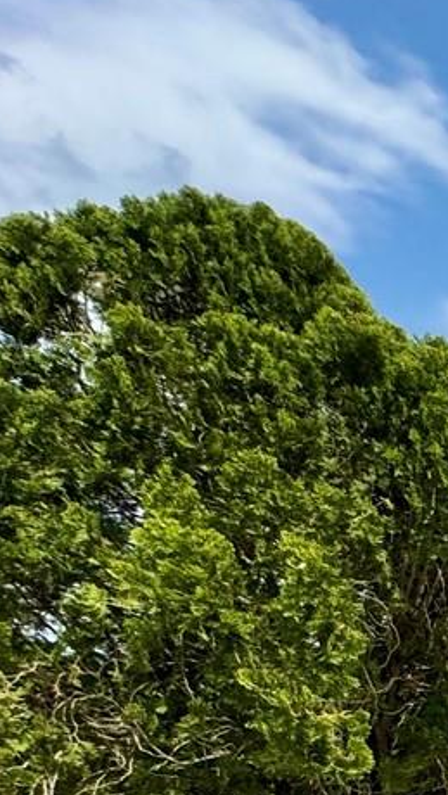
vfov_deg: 32.9
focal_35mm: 53
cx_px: 1313
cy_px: 930
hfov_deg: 11.9
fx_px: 1118
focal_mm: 2.22
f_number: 2.2
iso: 50
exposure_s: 1/3390
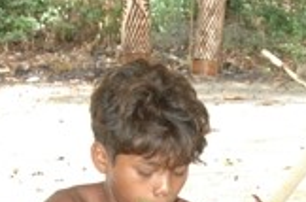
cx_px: 241
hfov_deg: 14.8
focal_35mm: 138
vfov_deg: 9.8
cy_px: 197
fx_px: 1170
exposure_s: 1/200
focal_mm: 28
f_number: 5.6
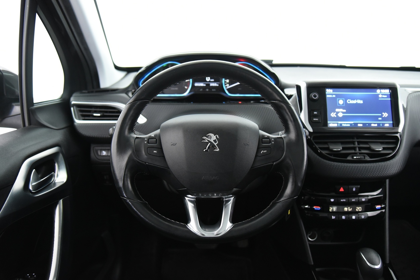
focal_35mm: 28
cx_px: 210
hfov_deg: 65.5
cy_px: 140
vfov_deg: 46.4
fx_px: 327
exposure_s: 1/20
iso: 4000
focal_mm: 28
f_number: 4
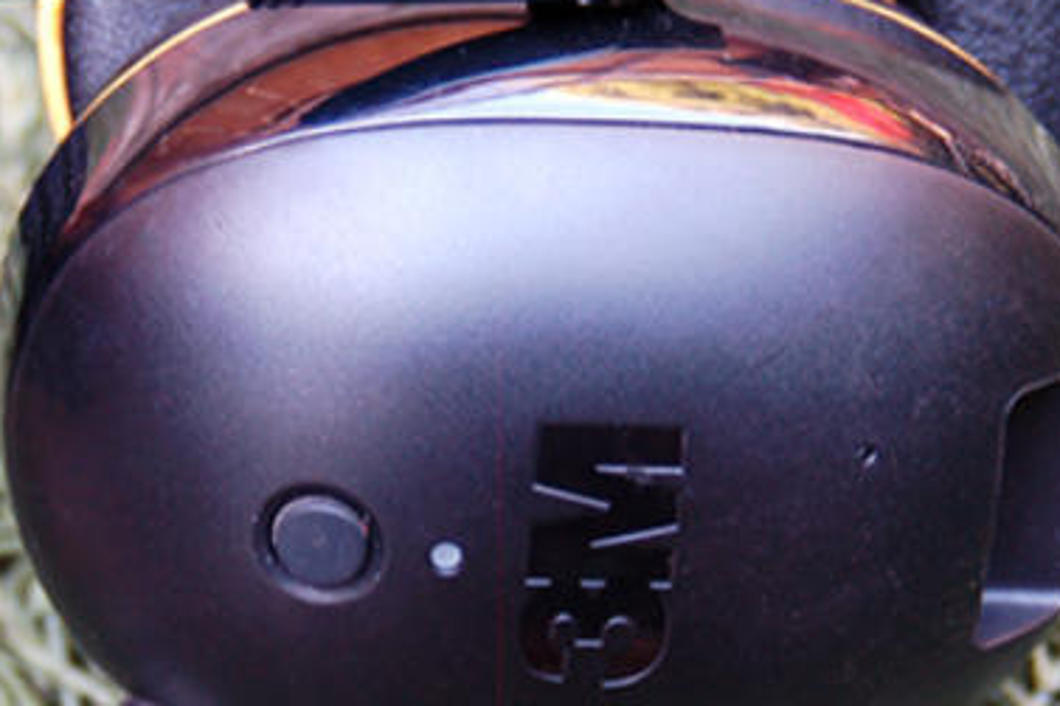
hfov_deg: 19.5
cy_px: 322
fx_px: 3090
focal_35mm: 105
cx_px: 593
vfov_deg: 13.0
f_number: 4
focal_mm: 44
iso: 500
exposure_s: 1/30
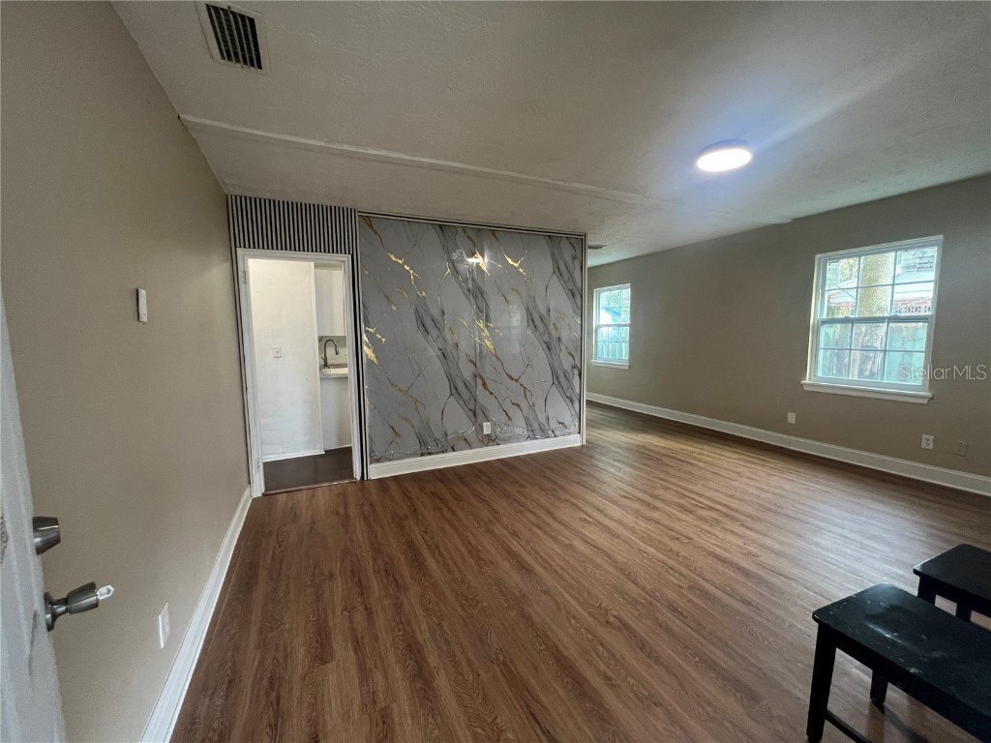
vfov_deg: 89.9
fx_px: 372
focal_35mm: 13
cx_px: 496
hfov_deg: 106.2
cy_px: 372
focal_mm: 1.57
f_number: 1.8
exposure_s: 1/60
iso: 200
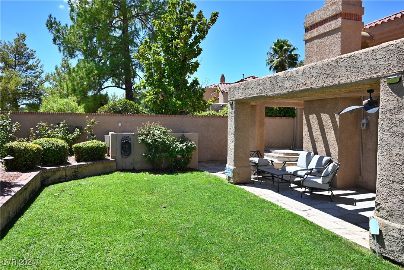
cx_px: 202
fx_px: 303
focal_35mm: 27
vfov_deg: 48.0
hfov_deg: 67.4
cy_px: 135
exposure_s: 1/320
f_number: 6.3
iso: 100
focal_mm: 27
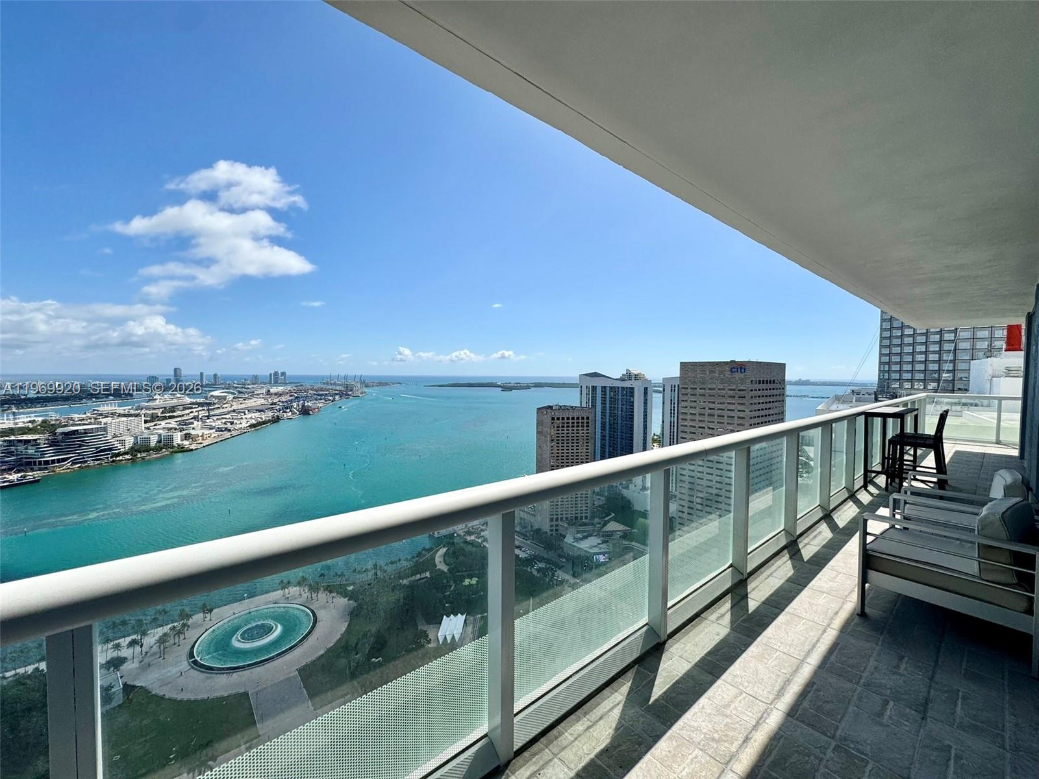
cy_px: 390
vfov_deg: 85.7
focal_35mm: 14
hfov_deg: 102.1
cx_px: 520
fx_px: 420
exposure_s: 1/4132
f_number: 2.2
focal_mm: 2.22
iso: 50
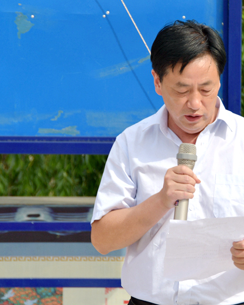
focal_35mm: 201
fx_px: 1814
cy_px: 152
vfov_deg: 9.6
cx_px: 190
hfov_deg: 7.7
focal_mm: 95
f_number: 7.1
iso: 200
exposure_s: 1/250
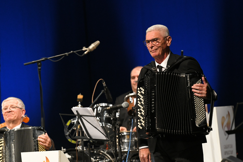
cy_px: 81
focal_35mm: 247
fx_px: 1667
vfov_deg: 5.6
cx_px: 122
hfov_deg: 8.3
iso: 3200
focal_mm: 165
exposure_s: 1/320
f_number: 4
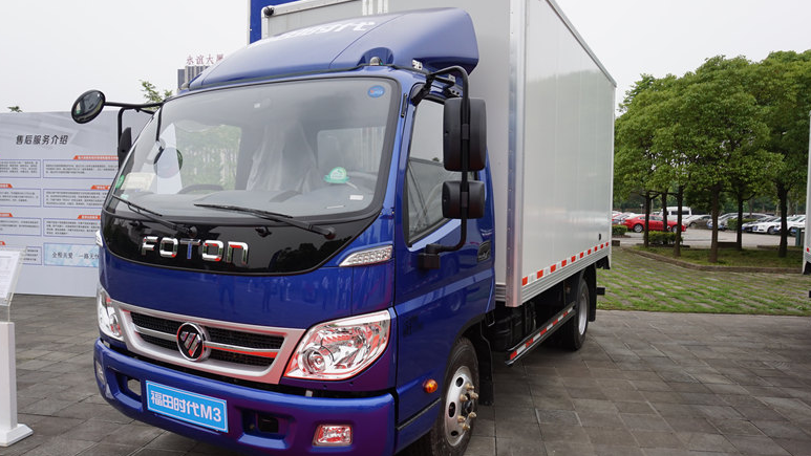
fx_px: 559
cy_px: 245
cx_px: 396
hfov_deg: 71.9
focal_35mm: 26
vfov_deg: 44.4
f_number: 9
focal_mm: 16
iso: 100
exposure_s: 1/80
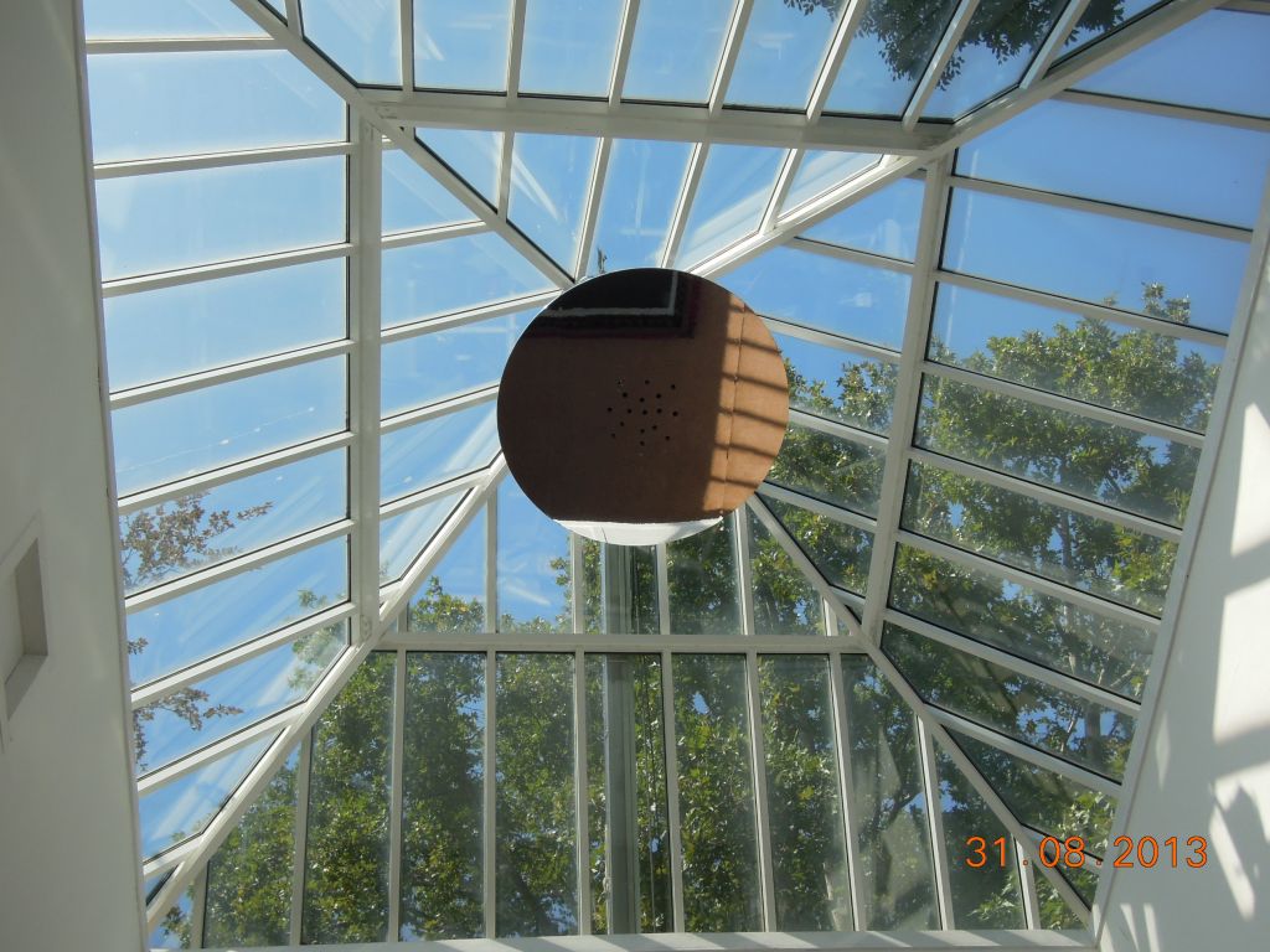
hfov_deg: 46.8
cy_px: 476
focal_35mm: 40
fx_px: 1468
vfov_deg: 36.0
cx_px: 635
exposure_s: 1/1250
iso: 160
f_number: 3.7
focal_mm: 7.2
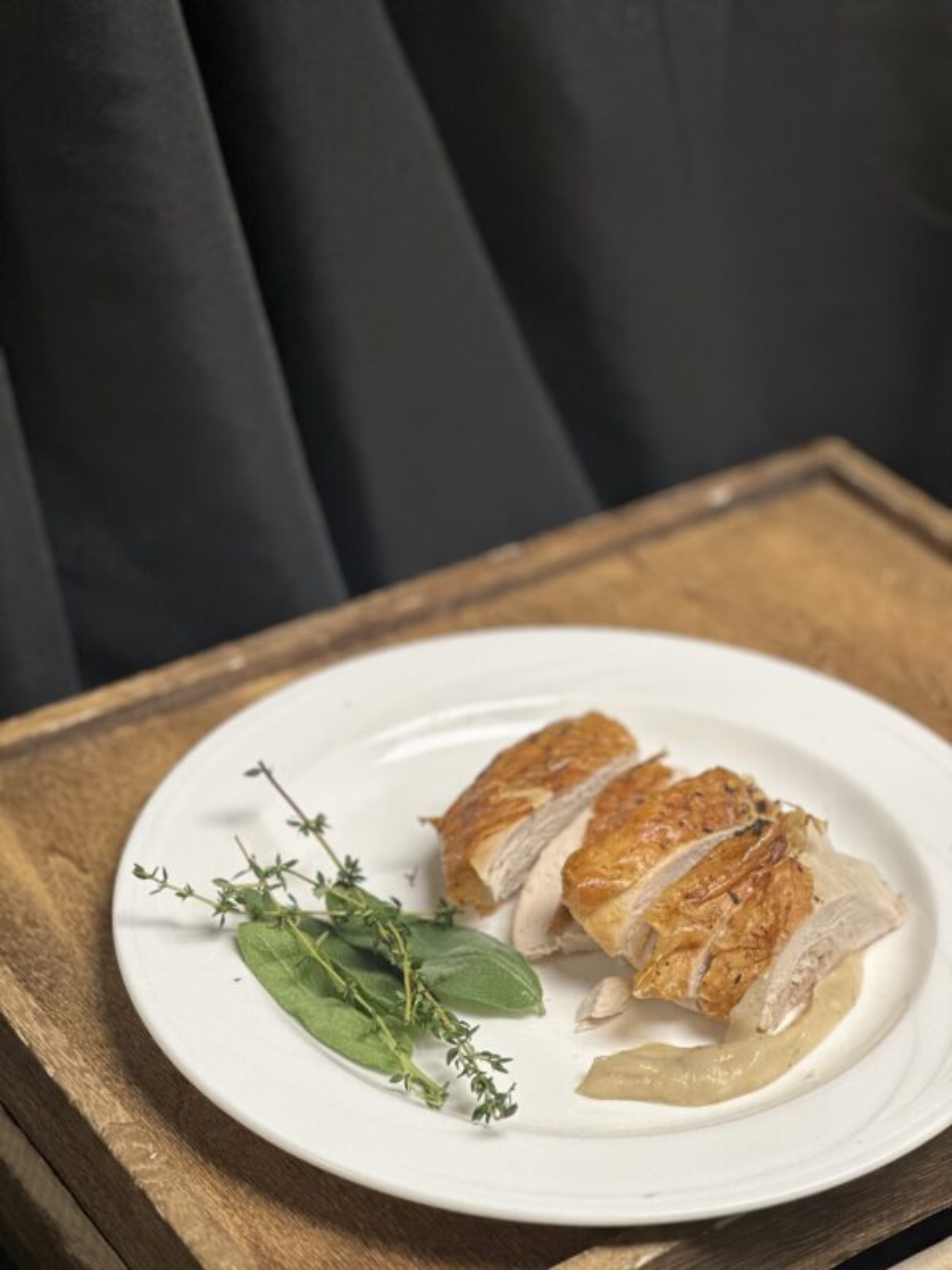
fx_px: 2824
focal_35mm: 77
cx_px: 476
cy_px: 635
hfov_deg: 19.1
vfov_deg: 25.3
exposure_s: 1/60
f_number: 2.8
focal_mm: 9
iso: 160
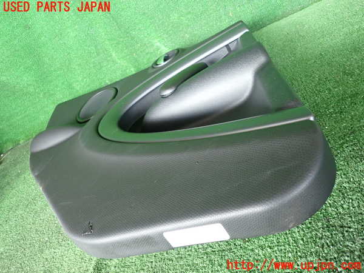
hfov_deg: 69.4
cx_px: 182
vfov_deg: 54.9
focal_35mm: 25
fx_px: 263
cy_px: 136
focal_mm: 4.5
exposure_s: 1/125
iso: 320
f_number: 2
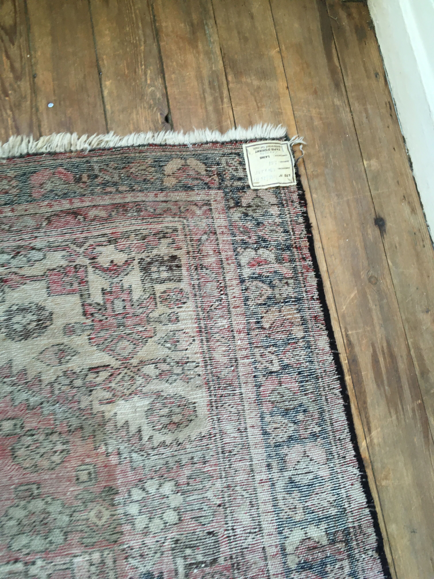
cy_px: 290
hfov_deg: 48.2
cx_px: 217
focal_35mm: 29
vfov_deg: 61.7
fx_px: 485
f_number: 2.2
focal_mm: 4.15
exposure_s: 1/33
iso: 125
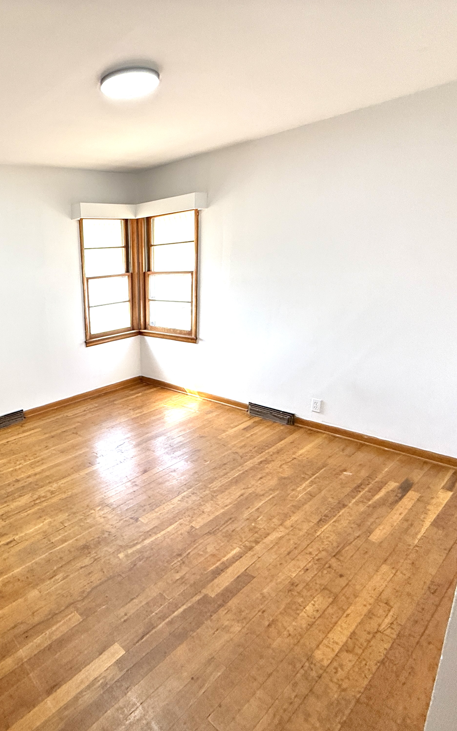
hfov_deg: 54.4
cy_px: 368
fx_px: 399
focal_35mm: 20
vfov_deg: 85.1
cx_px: 74
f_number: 2.2
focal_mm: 2.22
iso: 125
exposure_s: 1/120
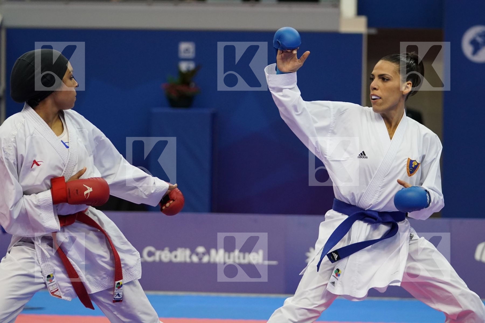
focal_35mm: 151
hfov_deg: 13.6
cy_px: 162
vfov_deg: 9.1
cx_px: 242
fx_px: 2034
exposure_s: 1/1000
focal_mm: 101
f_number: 2.8
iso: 3200
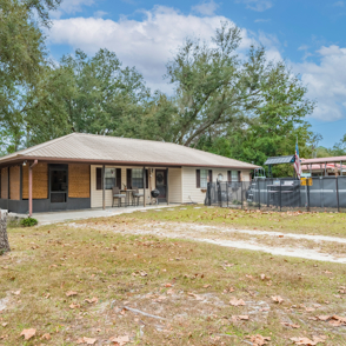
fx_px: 294
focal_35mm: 26
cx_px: 137
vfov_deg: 60.9
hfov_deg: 60.4
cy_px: 173
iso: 400
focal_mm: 20
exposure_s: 1/1600
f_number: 9
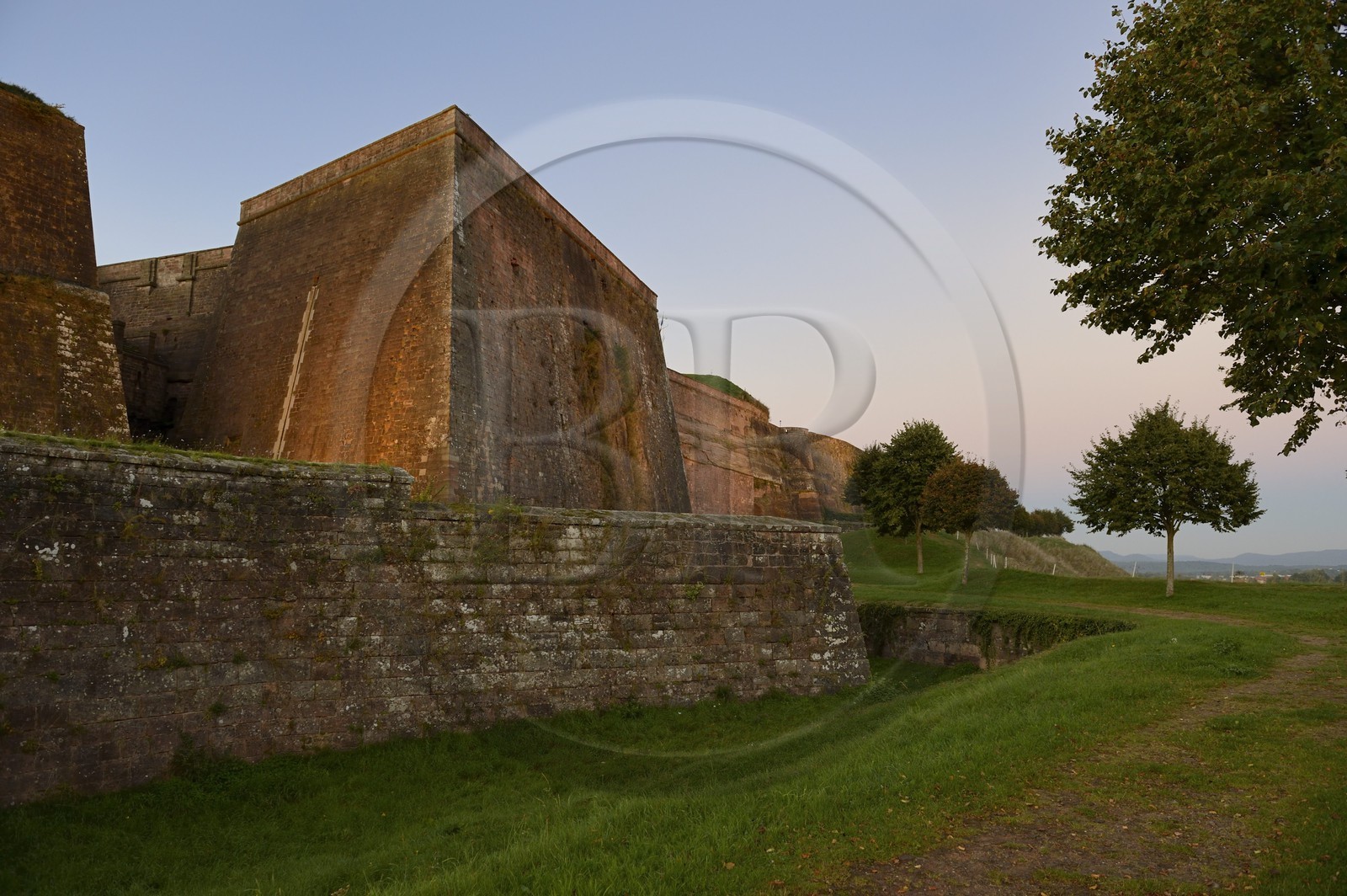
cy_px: 448
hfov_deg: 73.8
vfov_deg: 53.1
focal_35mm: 24
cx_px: 674
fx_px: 897
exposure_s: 1/30
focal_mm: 24
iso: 800
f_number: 5
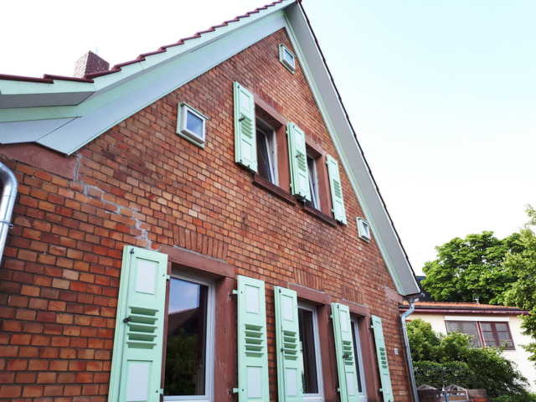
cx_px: 268
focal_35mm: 27
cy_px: 201
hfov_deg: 65.3
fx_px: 418
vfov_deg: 51.4
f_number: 1.9
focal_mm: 3.6
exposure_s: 1/403
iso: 40
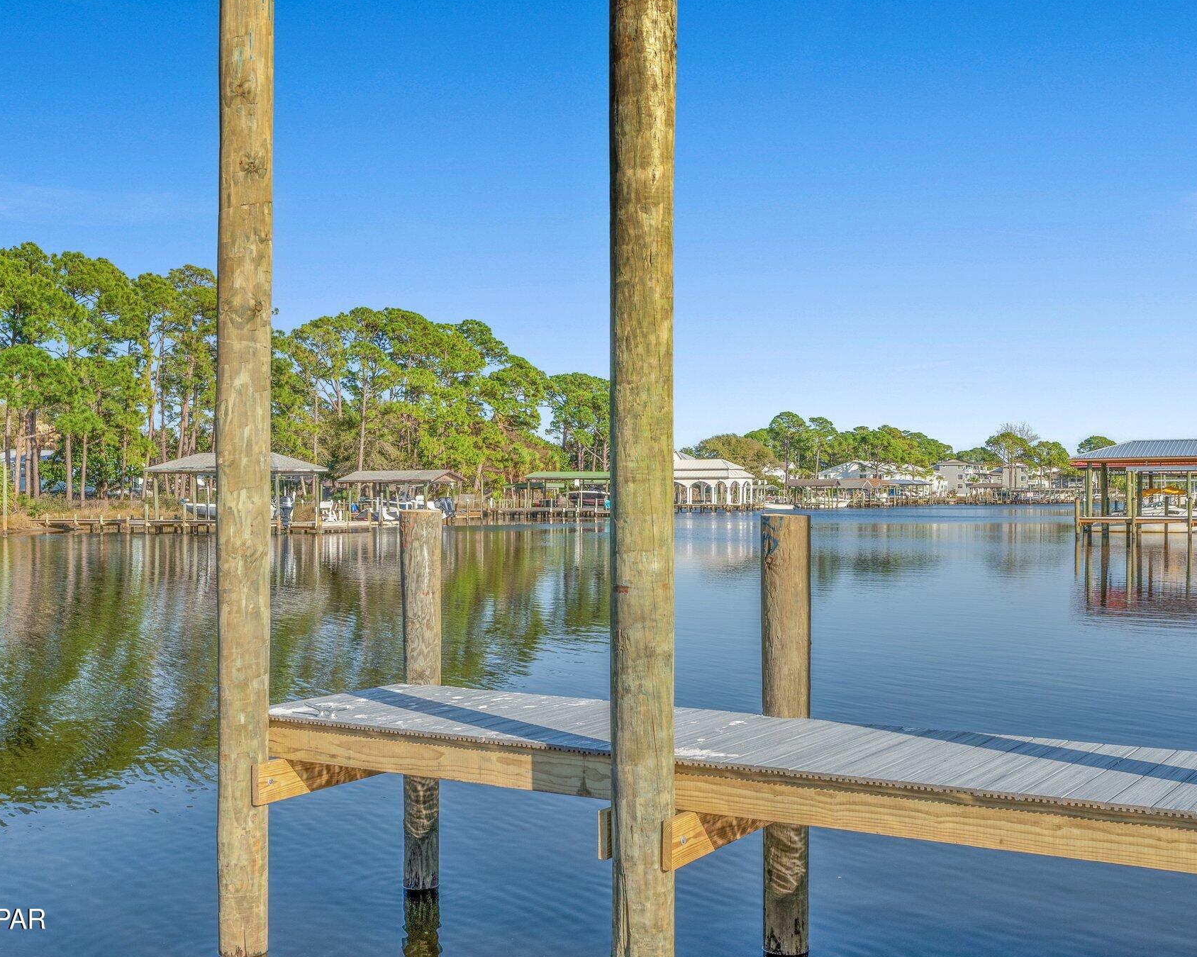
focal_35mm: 41
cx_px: 609
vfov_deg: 36.5
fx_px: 1452
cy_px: 480
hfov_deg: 44.8
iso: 100
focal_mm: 24
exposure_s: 1/100
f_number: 9
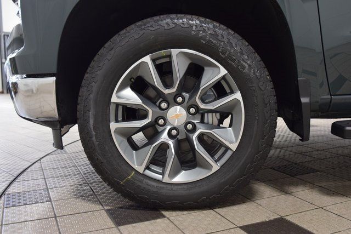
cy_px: 117
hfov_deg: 53.1
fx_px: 351
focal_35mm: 36
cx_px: 176
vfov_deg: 36.9
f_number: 5
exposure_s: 1/60
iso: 1600
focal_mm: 24
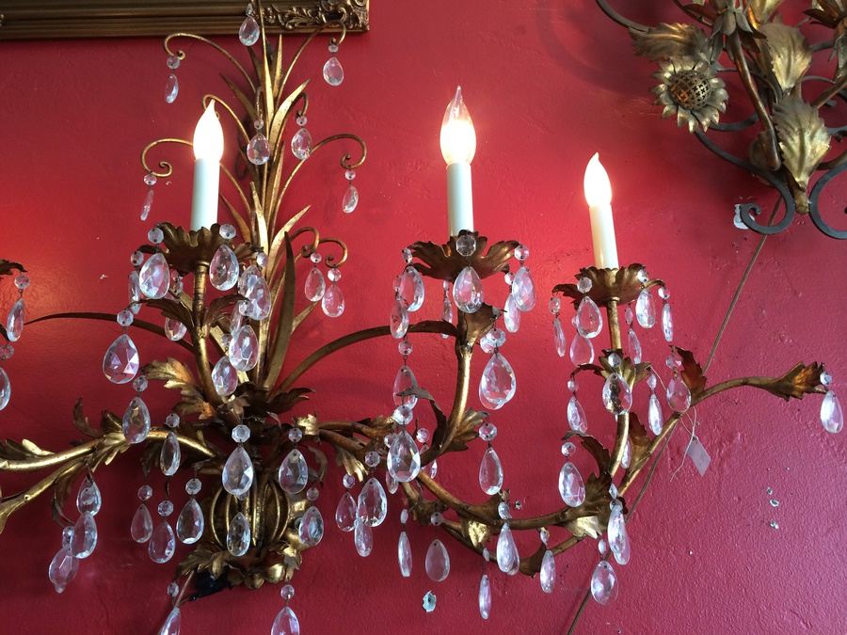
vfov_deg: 46.8
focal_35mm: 30
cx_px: 424
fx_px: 734
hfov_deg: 60.0
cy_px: 318
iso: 40
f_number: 2.2
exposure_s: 1/30
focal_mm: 4.12
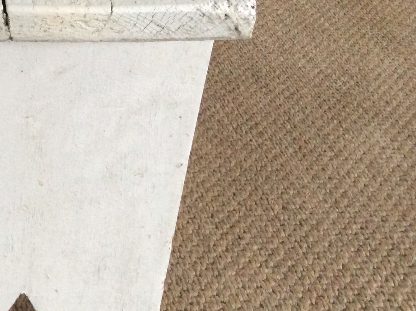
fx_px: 744
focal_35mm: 62
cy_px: 64
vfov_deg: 23.3
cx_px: 14
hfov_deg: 29.5
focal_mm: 3.3
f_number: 2.4
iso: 250
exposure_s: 1/25
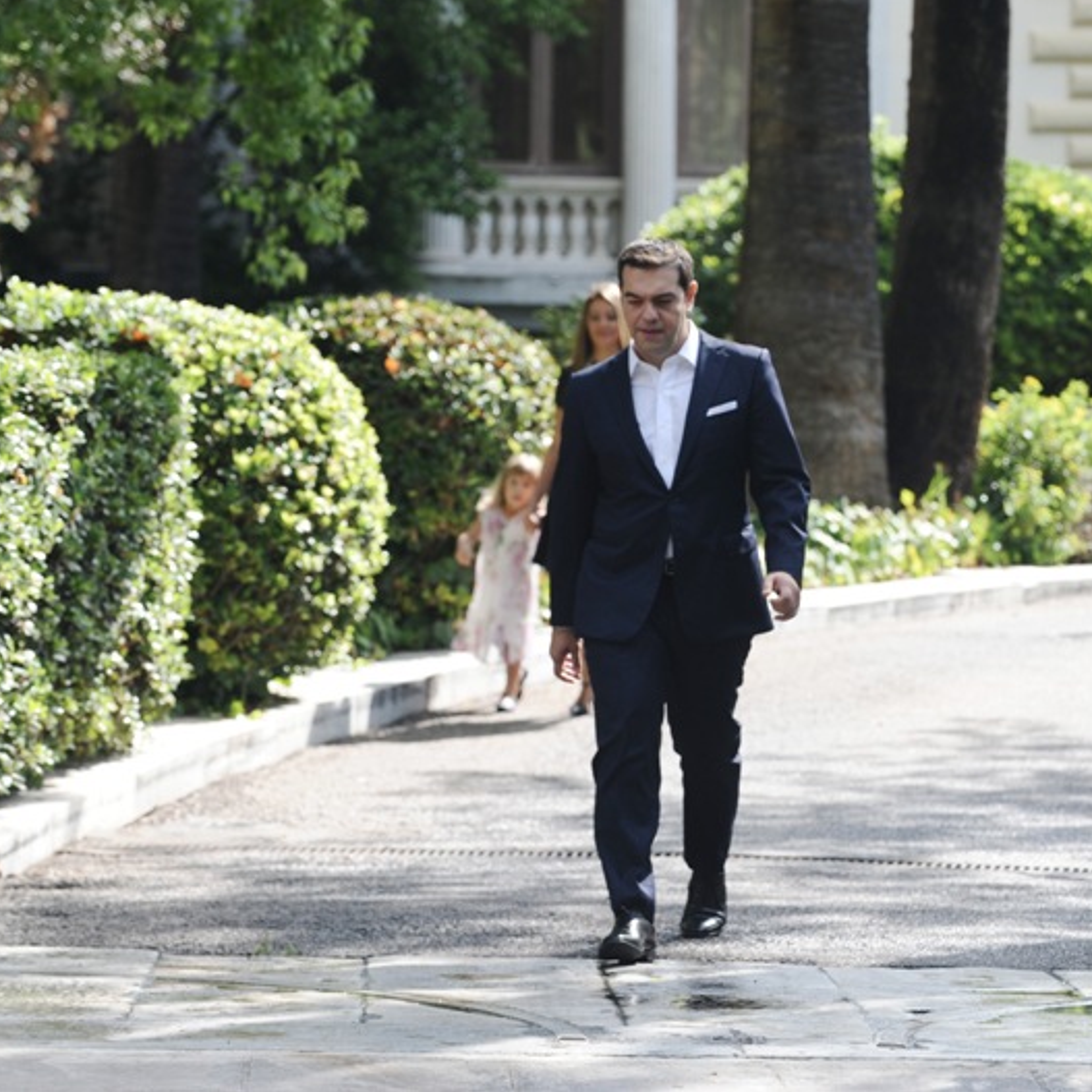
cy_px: 543
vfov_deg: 10.9
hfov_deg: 10.9
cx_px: 651
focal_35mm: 161
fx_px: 5746
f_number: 6.3
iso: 400
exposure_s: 1/500
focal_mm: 125
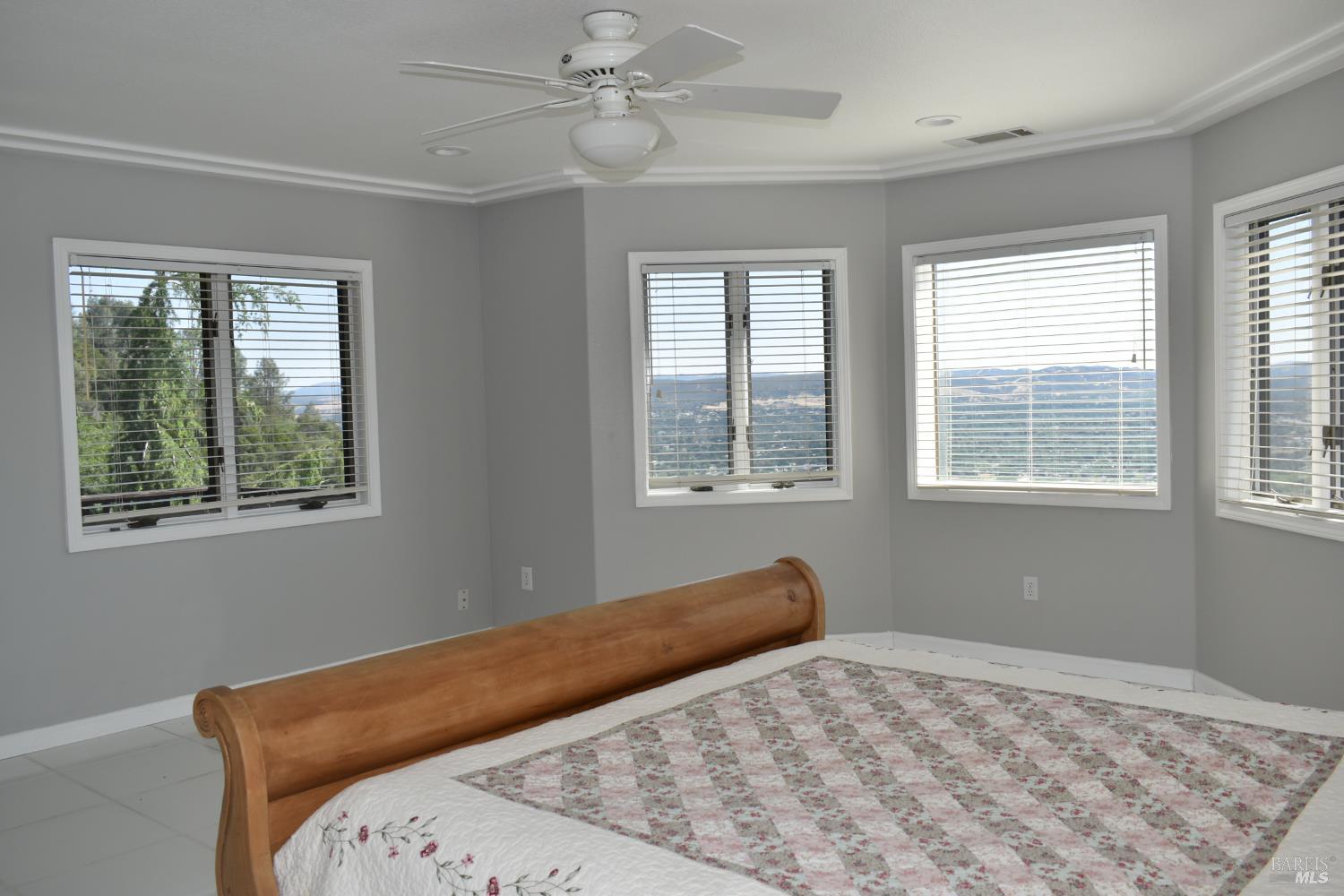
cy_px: 448
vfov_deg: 43.6
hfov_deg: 61.9
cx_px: 672
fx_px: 1120
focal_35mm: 30
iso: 100
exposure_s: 1/160
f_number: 6.3
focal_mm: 20
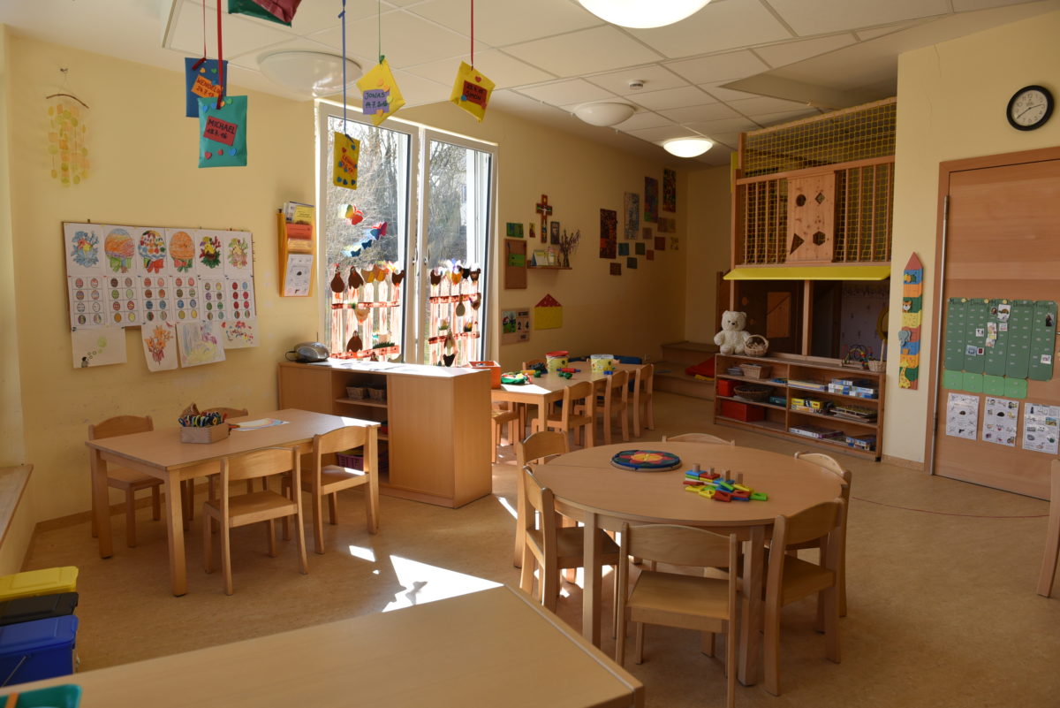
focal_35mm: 24
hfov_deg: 73.7
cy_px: 354
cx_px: 530
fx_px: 707
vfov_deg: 53.2
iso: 400
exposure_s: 1/160
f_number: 6.3
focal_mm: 24
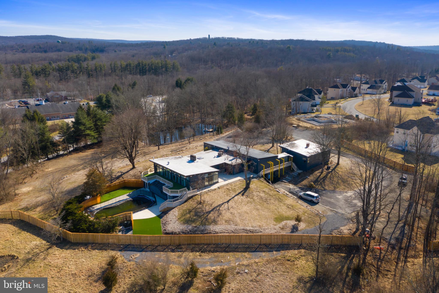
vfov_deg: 46.4
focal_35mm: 28
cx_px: 220
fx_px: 341
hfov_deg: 65.5
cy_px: 146
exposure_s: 1/240
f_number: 5
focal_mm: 10.26
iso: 100
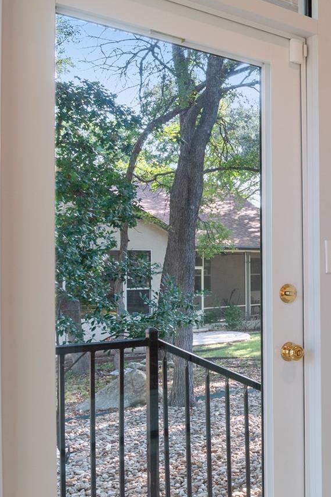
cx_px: 508
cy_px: 260
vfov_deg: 41.1
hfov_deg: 22.5
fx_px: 662
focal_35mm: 48
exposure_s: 1/4
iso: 500
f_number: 11
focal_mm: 20
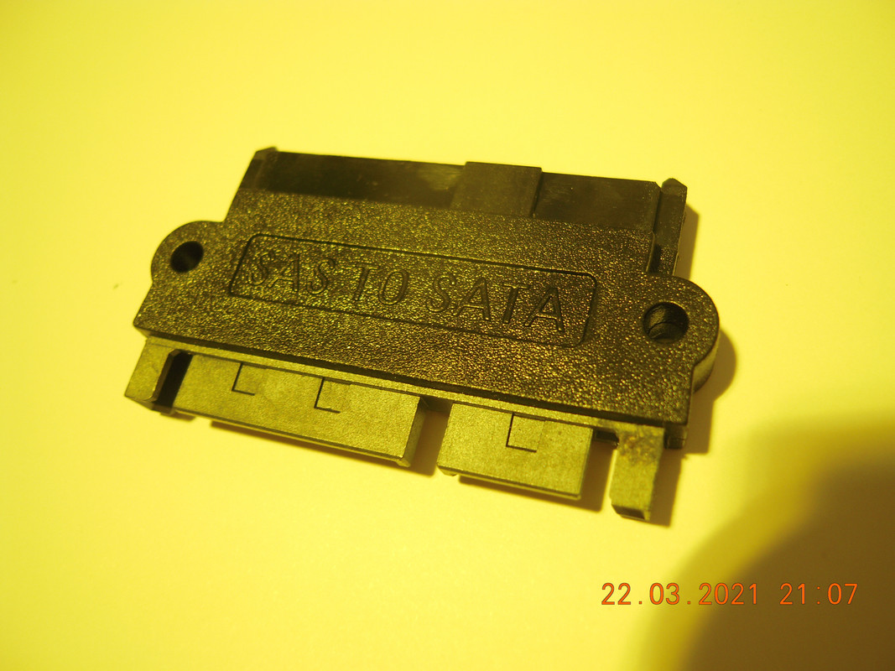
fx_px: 724
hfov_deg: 63.4
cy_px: 336
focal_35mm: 28
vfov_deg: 49.7
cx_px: 448
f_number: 2.7
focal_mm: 5
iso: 100
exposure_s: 1/30
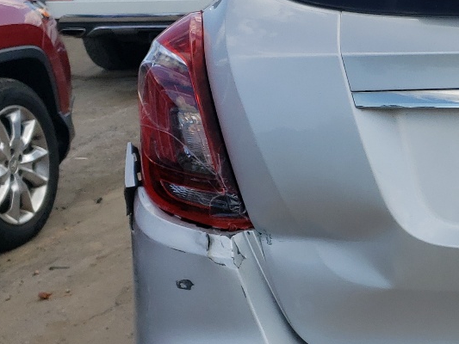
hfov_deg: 22.5
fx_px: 1034
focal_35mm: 78
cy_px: 181
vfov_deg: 18.9
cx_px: 590
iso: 50
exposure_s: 1/2500
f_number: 1.5
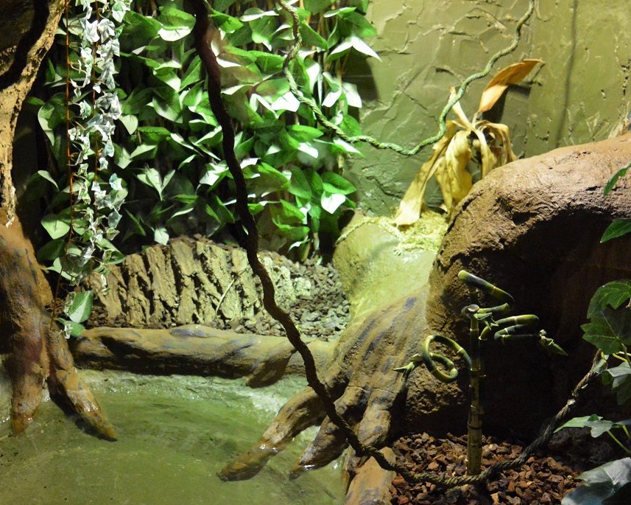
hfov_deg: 38.6
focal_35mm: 48
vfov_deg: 31.4
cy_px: 280
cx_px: 253
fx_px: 896
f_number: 3.5
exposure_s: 1/100
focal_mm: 18
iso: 3200
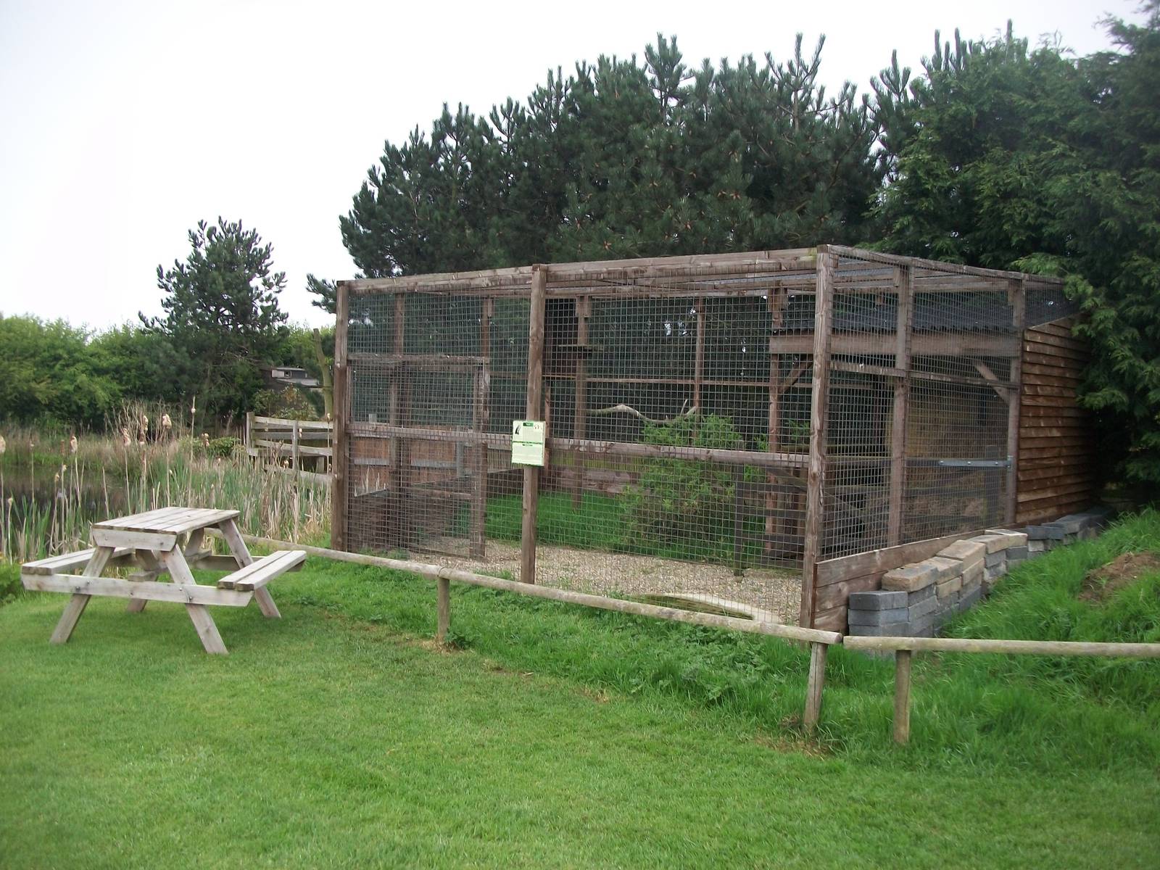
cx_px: 580
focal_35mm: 32
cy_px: 435
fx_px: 1072
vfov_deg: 44.2
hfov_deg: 56.8
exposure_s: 1/125
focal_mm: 5.7
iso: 80
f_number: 2.9
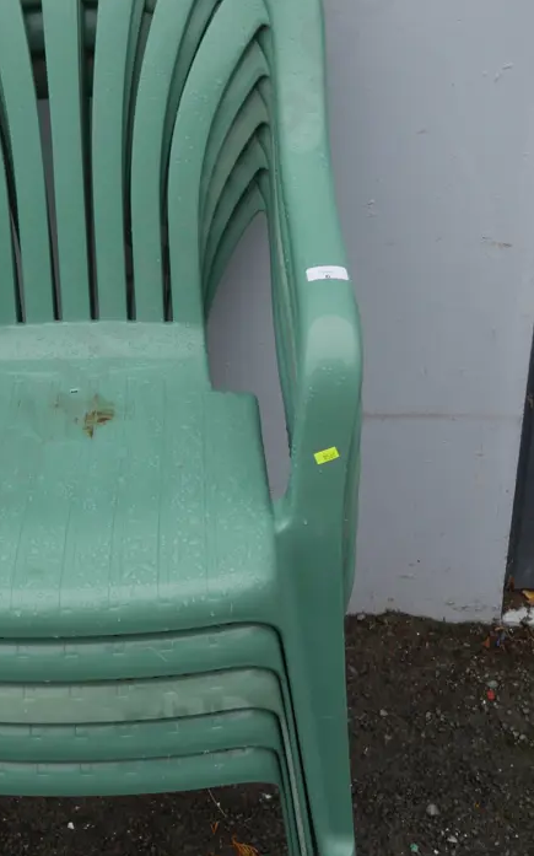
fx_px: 1235
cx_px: 93
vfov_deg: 38.1
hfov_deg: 23.9
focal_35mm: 53
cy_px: 351
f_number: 4
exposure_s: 1/125
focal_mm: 17
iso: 200
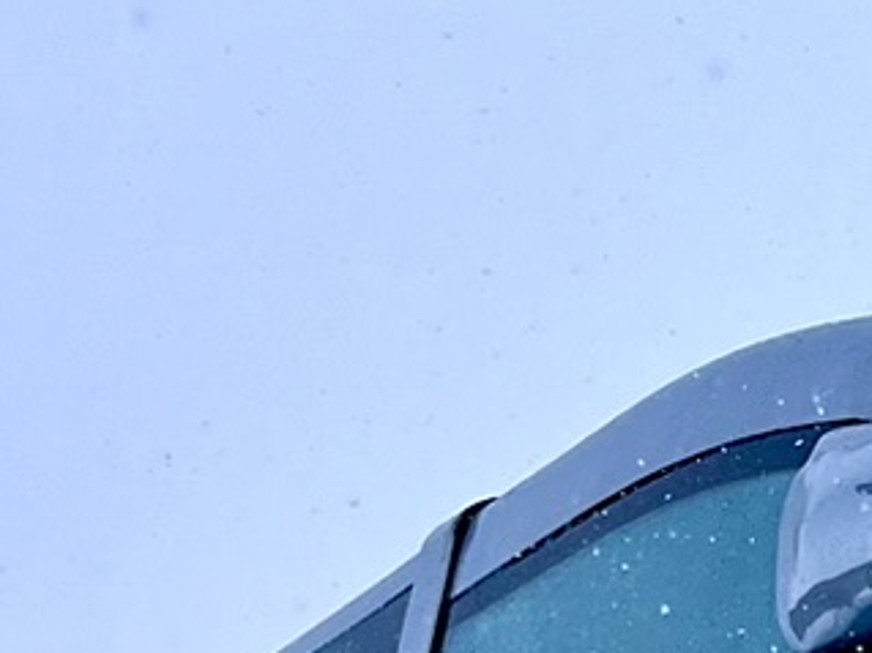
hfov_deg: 11.2
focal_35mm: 167
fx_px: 4205
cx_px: 1421
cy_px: 1150
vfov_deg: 8.6
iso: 50
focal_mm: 5.1
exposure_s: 1/6173
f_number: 1.6
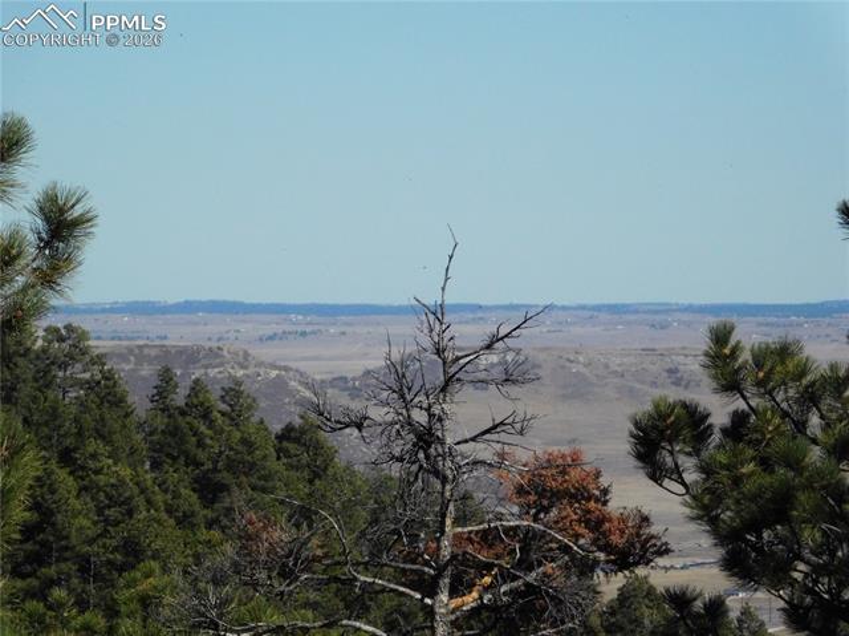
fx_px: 7205
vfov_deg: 5.0
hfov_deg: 6.7
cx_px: 424
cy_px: 318
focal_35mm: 294
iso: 800
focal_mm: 52.2
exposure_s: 1/1500
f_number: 11.4
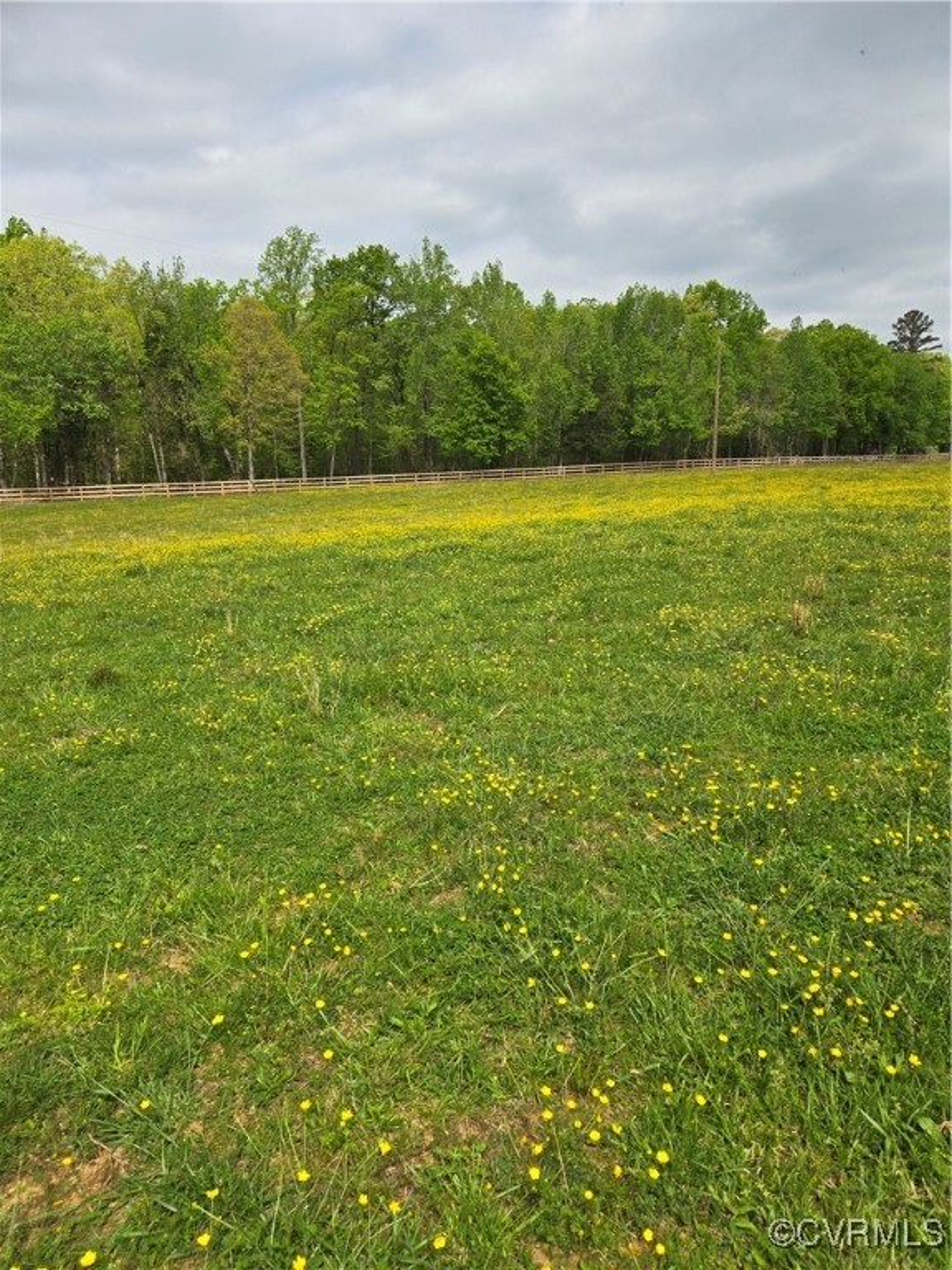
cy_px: 635
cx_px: 476
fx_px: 843
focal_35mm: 23
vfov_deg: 73.9
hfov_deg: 58.9
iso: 25
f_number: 1.8
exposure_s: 1/1983
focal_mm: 5.4
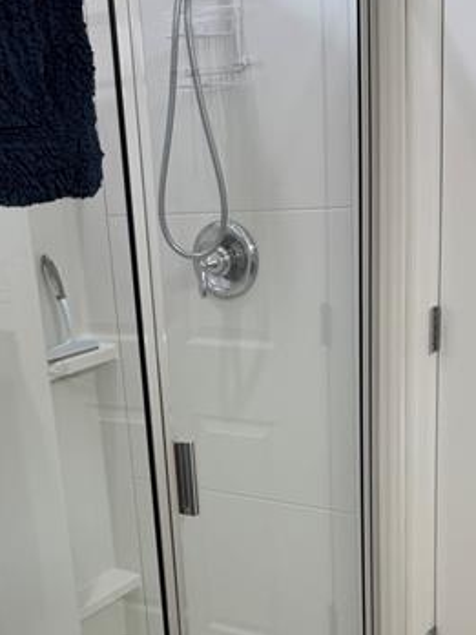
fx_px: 972
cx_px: 171
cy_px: 504
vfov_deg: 35.1
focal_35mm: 53
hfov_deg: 27.4
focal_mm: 6.76
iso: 100
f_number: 1.78
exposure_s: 1/120
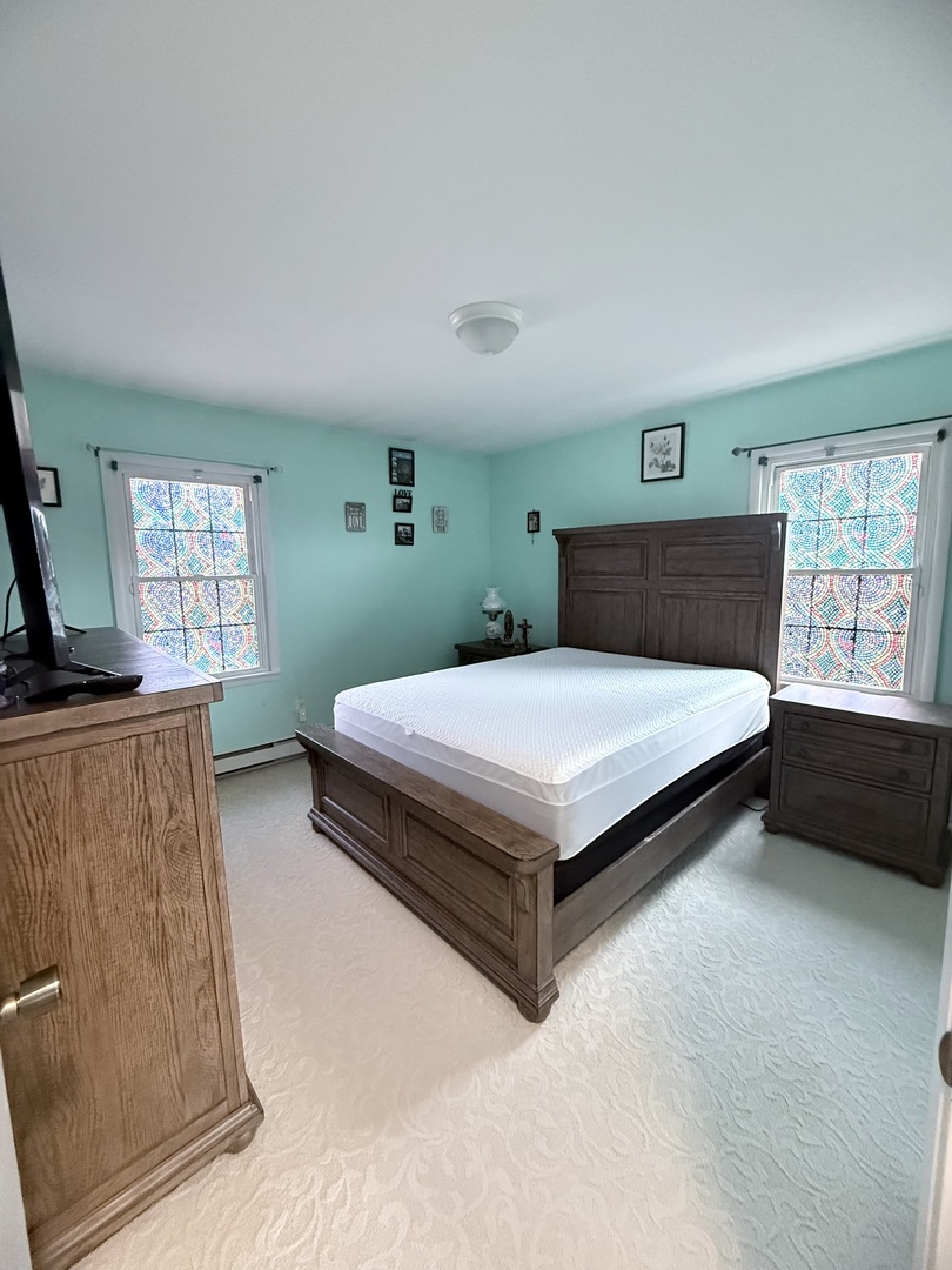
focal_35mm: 14
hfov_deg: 85.7
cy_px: 635
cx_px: 476
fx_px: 513
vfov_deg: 102.1
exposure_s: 1/60
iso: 1000
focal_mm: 2.22
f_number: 2.2
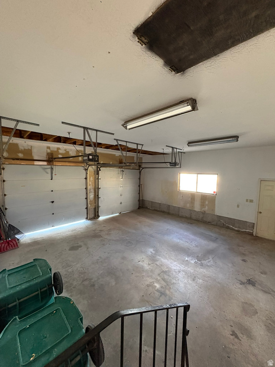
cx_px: 138
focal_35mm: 14
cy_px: 184
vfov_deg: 102.1
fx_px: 148
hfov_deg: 85.7
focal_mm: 2.22
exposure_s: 1/60
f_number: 2.2
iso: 640
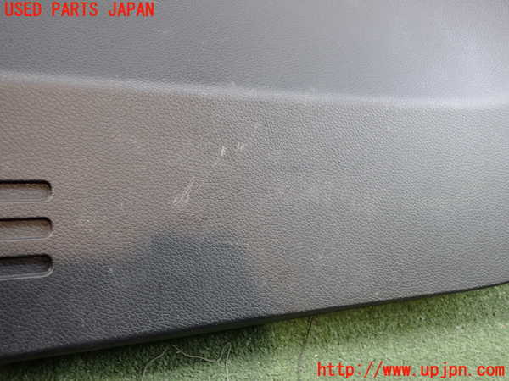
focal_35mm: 30
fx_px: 441
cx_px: 254
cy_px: 190
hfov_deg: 60.0
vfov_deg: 46.8
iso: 200
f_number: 2.3
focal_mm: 5.4
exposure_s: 1/50
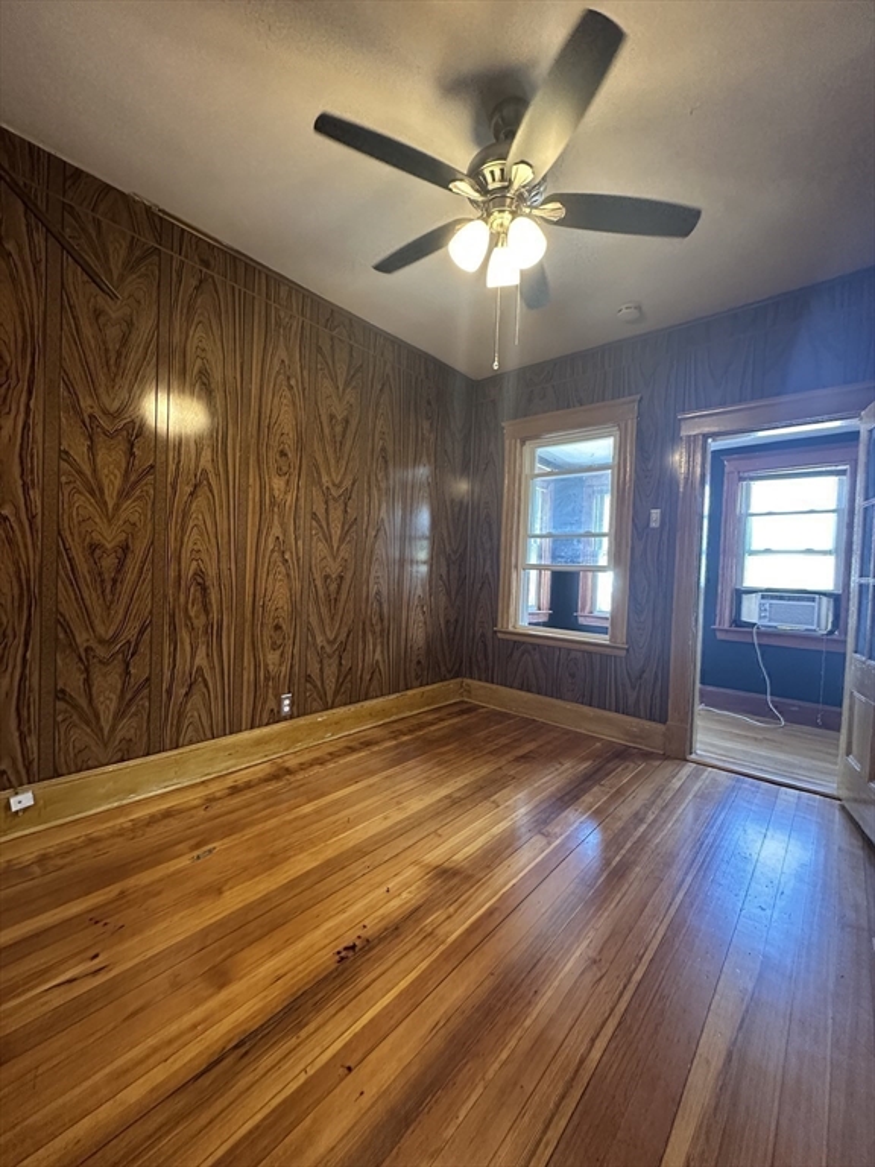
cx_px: 438
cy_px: 584
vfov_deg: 102.1
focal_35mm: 14
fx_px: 472
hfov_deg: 85.7
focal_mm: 2.22
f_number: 2.2
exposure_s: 1/60
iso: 640
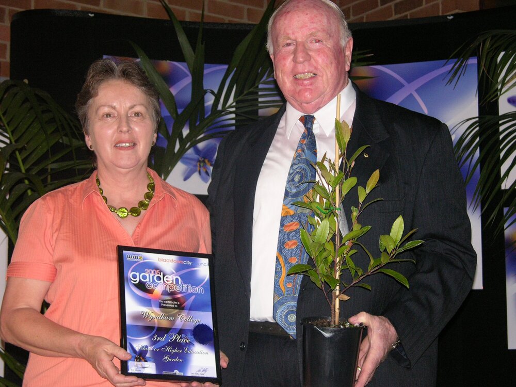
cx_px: 258
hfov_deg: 22.3
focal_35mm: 88
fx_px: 1312
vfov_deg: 16.8
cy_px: 194
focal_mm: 22.3
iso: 200
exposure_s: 1/120
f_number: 3.5
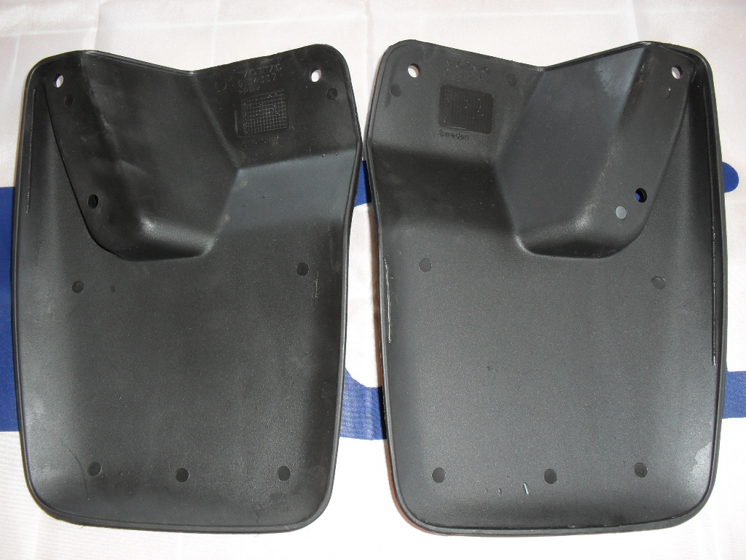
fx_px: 754
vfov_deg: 40.7
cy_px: 280
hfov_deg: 52.6
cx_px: 373
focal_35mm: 35
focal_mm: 6.3
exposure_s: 1/45
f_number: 3.2
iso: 200
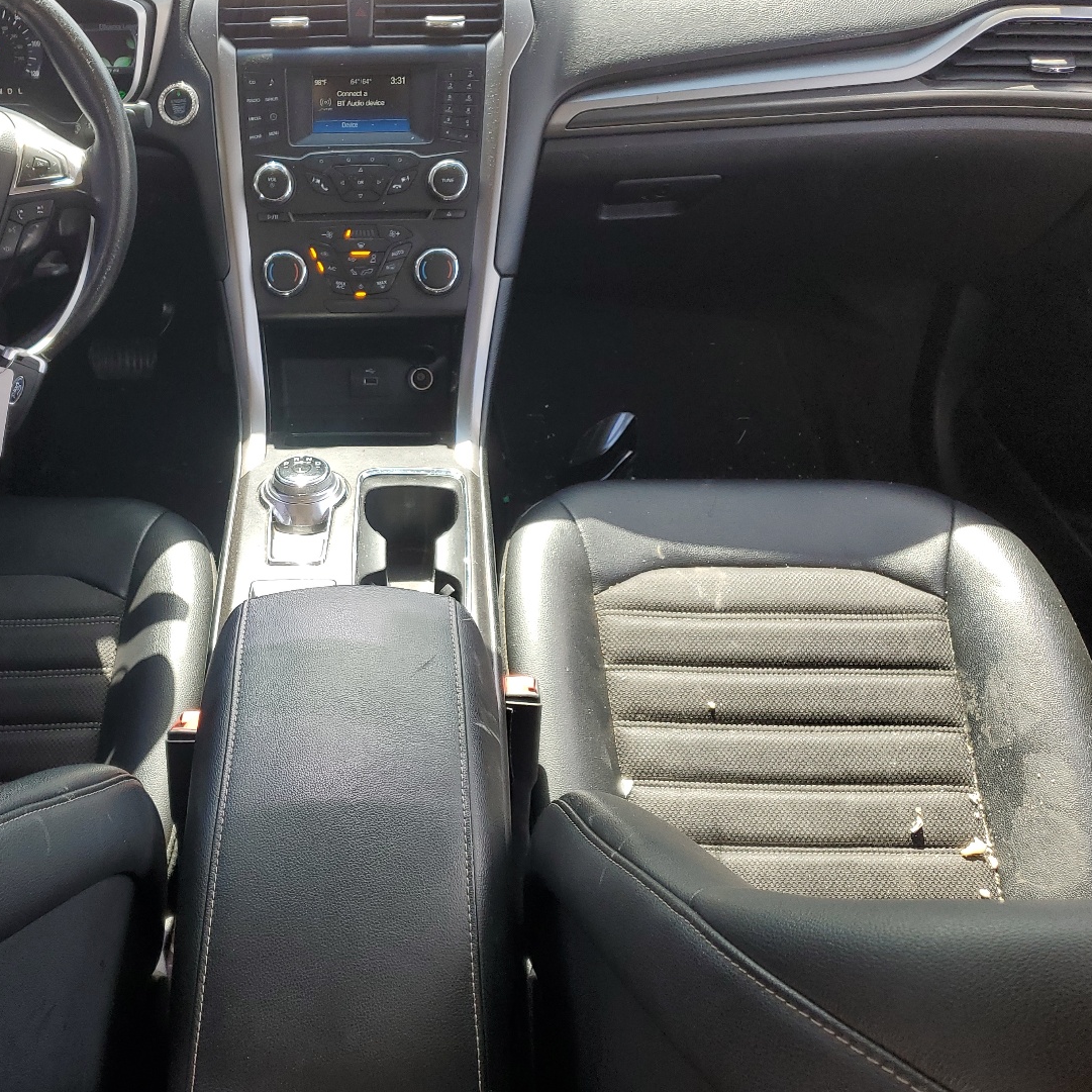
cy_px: 502
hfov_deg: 47.2
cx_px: 313
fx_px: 1213
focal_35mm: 34
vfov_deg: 48.4
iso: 50
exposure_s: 1/200
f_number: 1.5
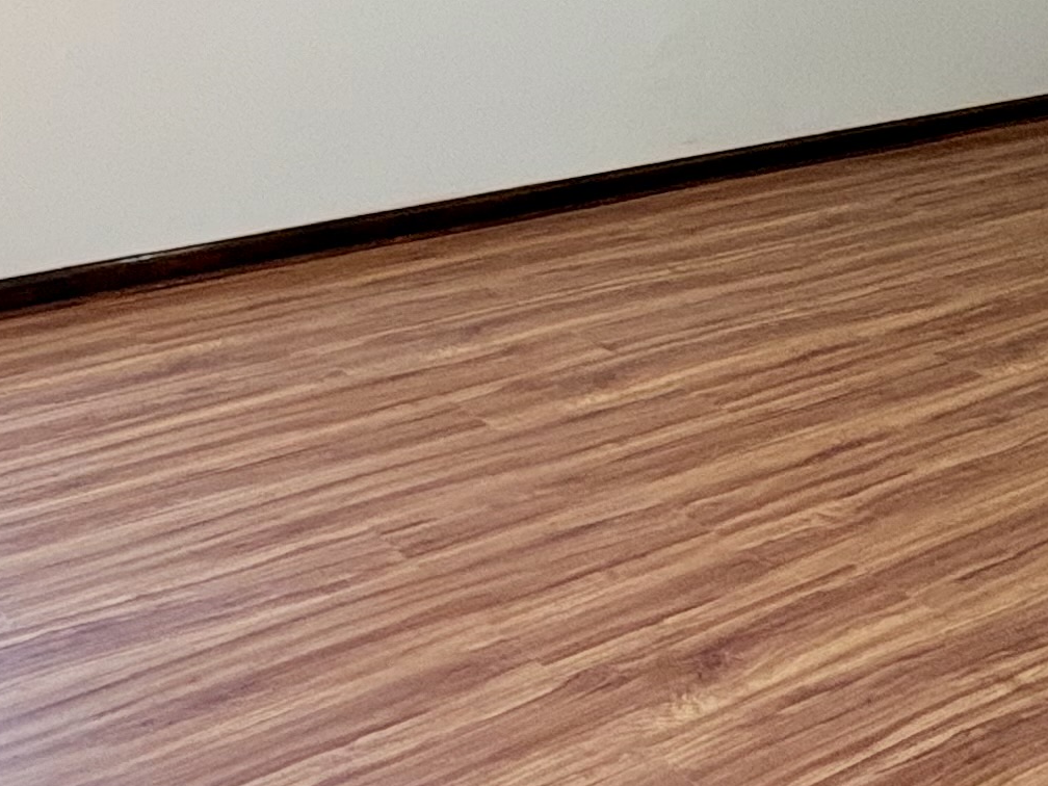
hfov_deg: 33.8
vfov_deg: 23.6
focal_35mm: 56
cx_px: 752
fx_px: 1695
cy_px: -182
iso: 160
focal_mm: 2.22
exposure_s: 1/120
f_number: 2.2
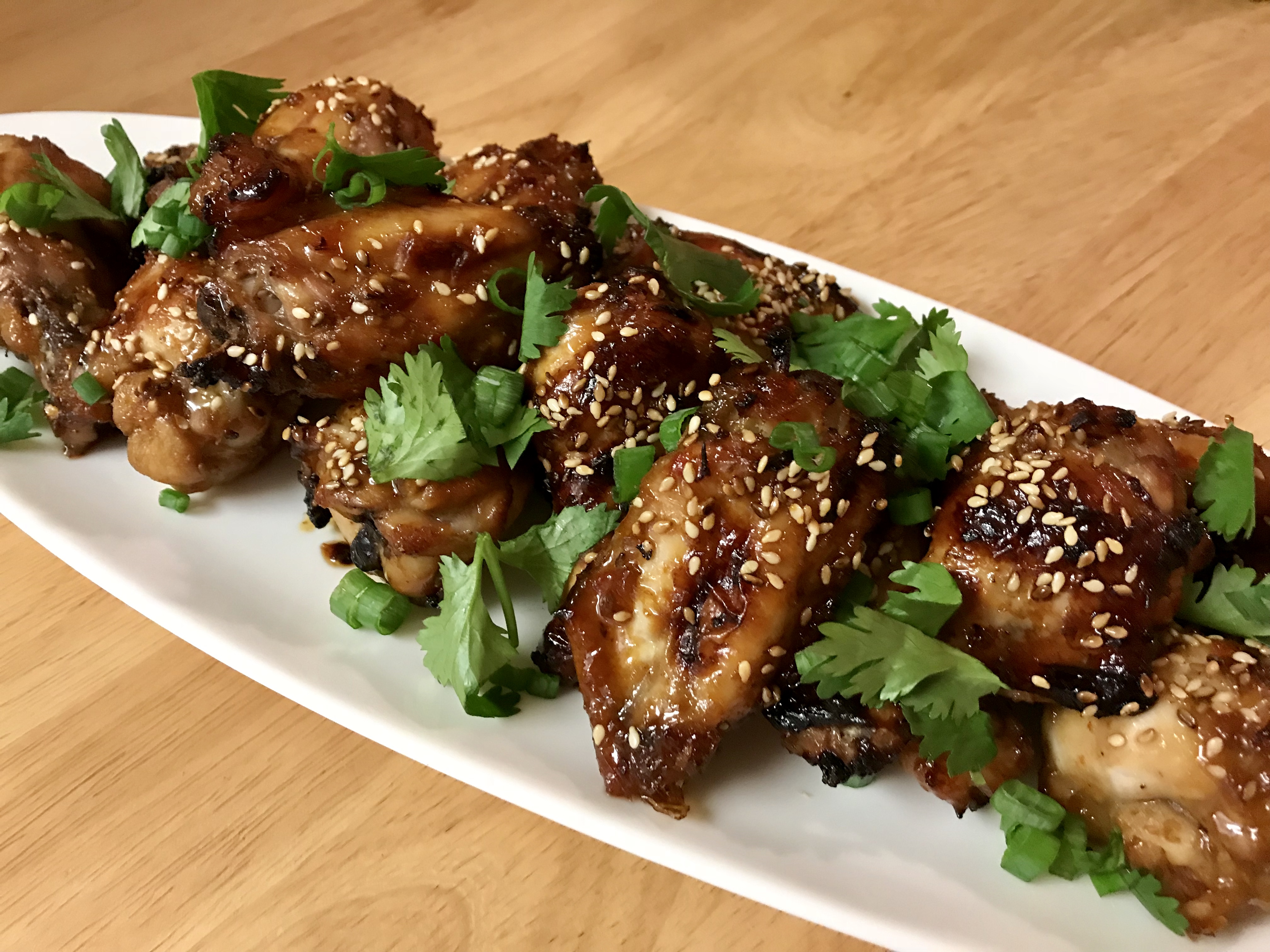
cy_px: 476
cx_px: 635
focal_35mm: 28
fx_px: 1027
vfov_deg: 49.7
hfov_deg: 63.4
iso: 80
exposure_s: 1/15
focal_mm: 3.99
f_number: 1.8
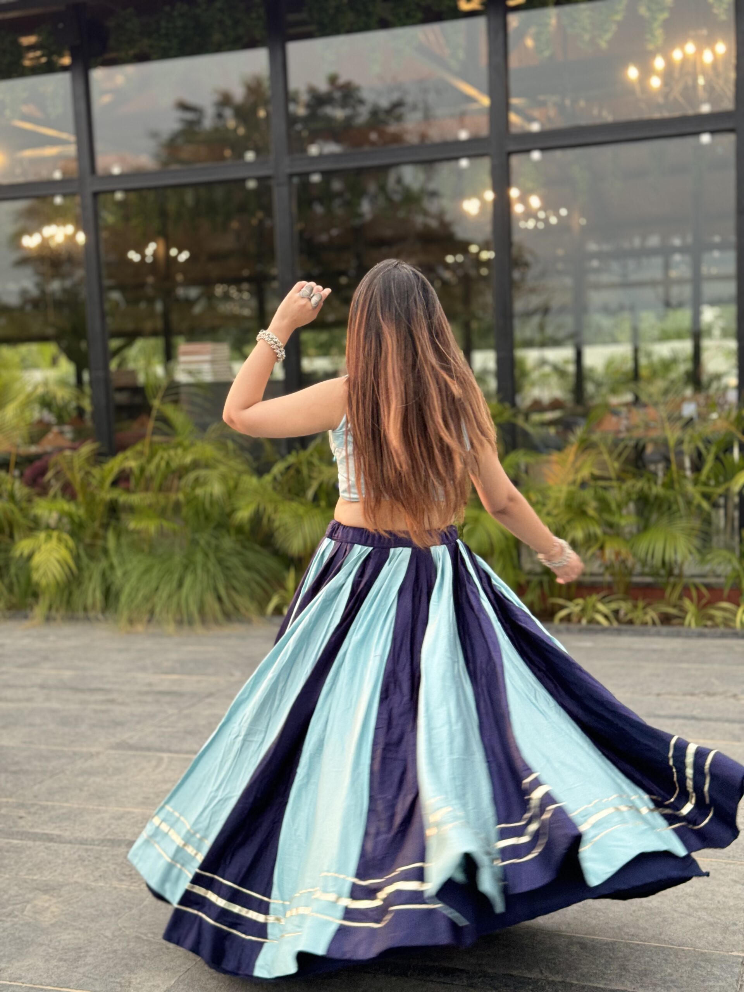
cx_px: 372
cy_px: 496
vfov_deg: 39.7
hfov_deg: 30.3
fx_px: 1376
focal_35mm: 48
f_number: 1.78
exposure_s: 1/60
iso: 100
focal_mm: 6.76
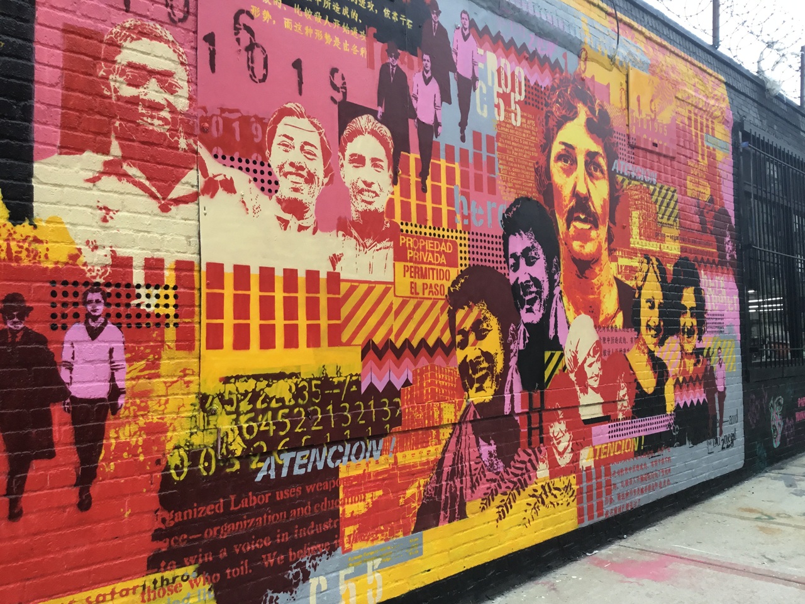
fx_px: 721
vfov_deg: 45.4
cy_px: 302
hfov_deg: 58.4
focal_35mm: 31
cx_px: 402
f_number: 2.4
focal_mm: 3.3
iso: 50
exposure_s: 1/120
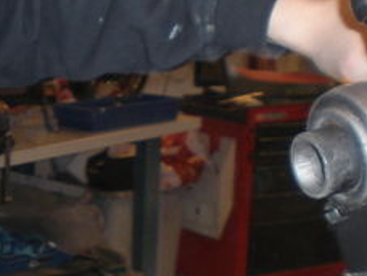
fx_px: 1071
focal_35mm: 101
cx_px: 2
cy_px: 228
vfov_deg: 14.5
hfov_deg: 18.9
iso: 100
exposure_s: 1/60
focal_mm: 6.3
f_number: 3.1
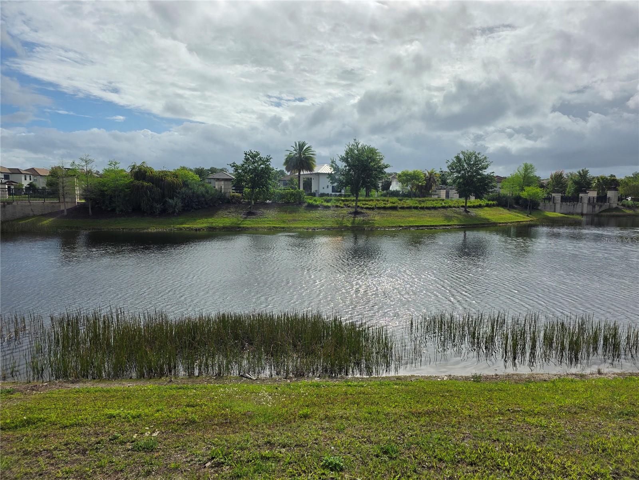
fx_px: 425
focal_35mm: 23
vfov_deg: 58.9
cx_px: 320
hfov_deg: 73.9
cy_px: 240
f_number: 1.7
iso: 40
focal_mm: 6.3
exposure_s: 1/7944
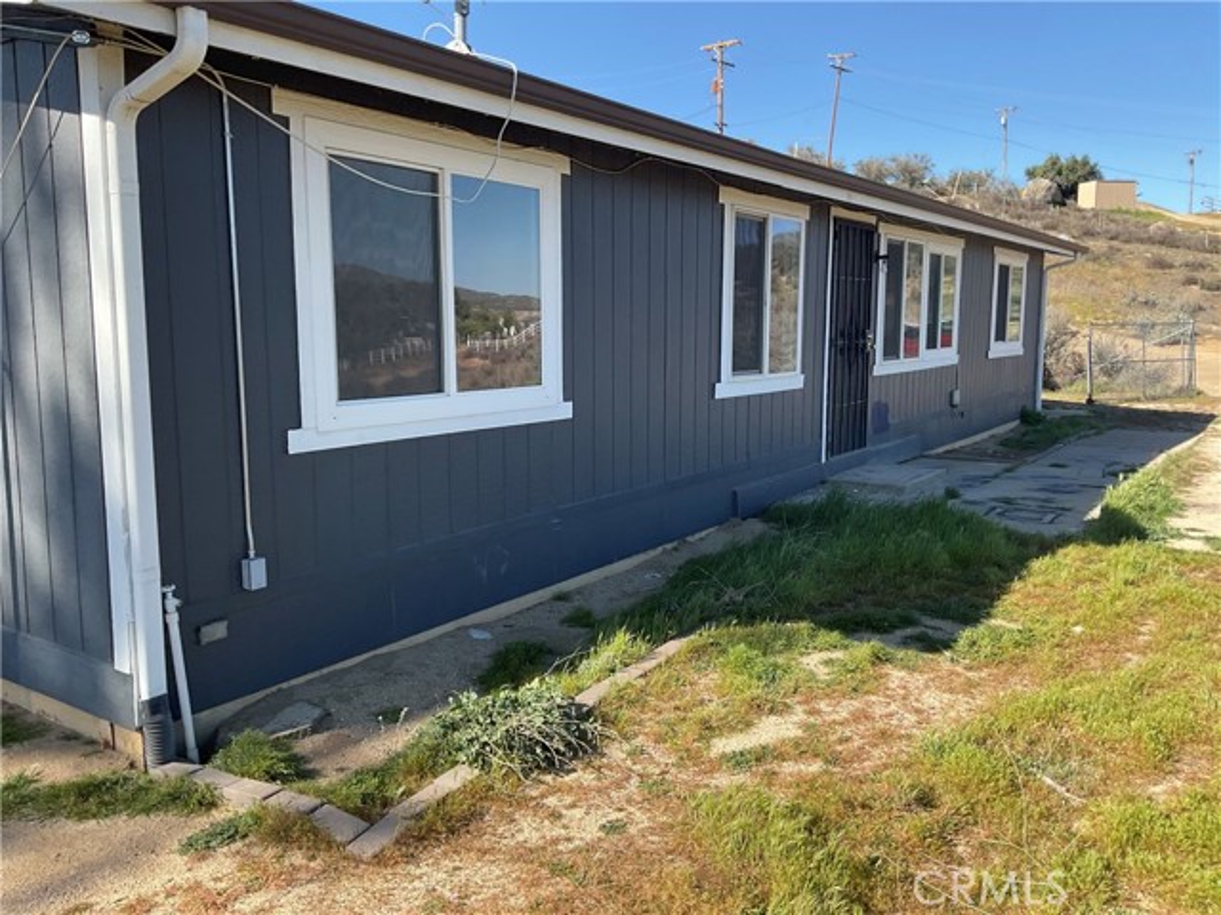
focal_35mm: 29
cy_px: 458
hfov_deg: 61.7
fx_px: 1023
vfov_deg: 48.2
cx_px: 610
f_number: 1.8
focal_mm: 3
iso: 16
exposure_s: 1/883
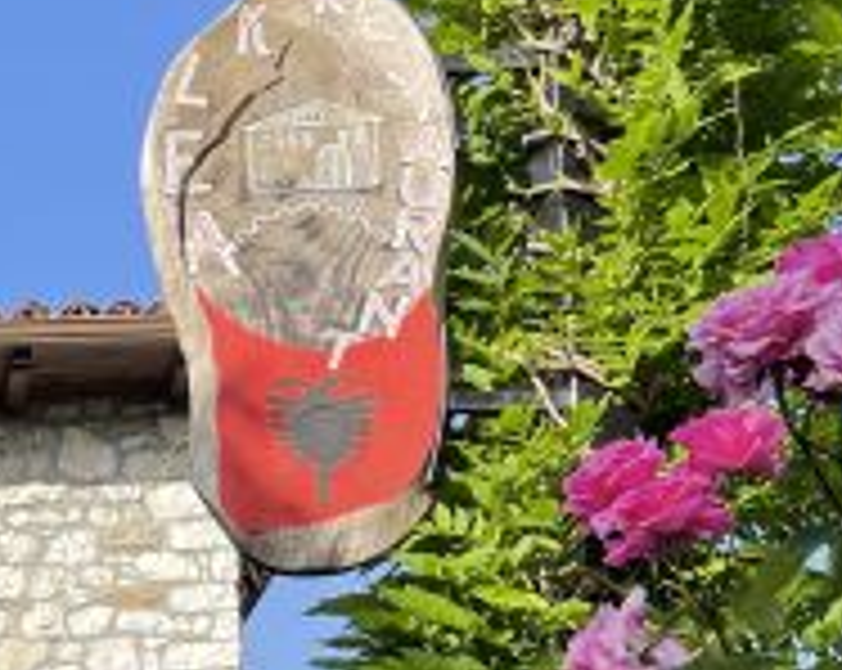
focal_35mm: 102
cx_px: -423
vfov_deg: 14.0
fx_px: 2538
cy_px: 1050
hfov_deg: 17.0
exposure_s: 1/1238
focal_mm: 5.1
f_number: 1.6
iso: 32
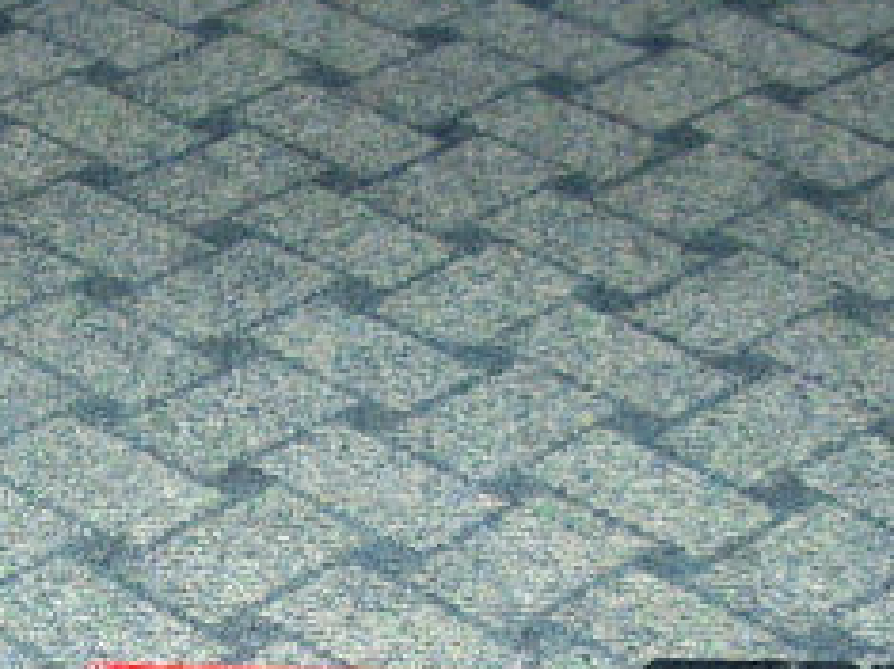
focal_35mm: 126
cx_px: 289
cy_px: 810
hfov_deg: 15.6
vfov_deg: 11.5
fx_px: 3252
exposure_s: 1/9.5
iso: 200
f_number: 2.8
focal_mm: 6.2
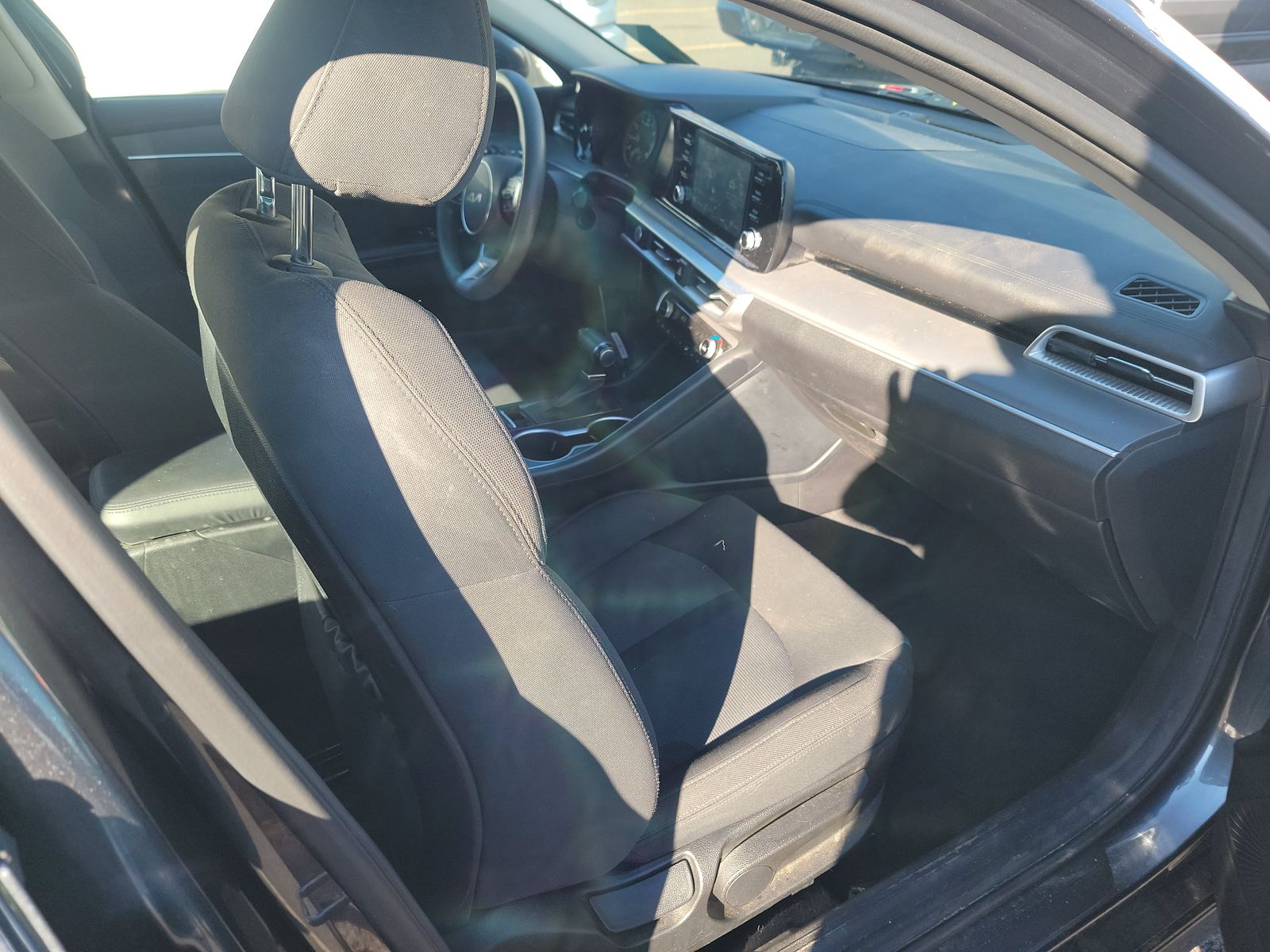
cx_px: 635
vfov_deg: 56.8
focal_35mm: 24
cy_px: 476
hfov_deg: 71.6
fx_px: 881
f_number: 1.8
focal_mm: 6.7
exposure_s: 1/100
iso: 58
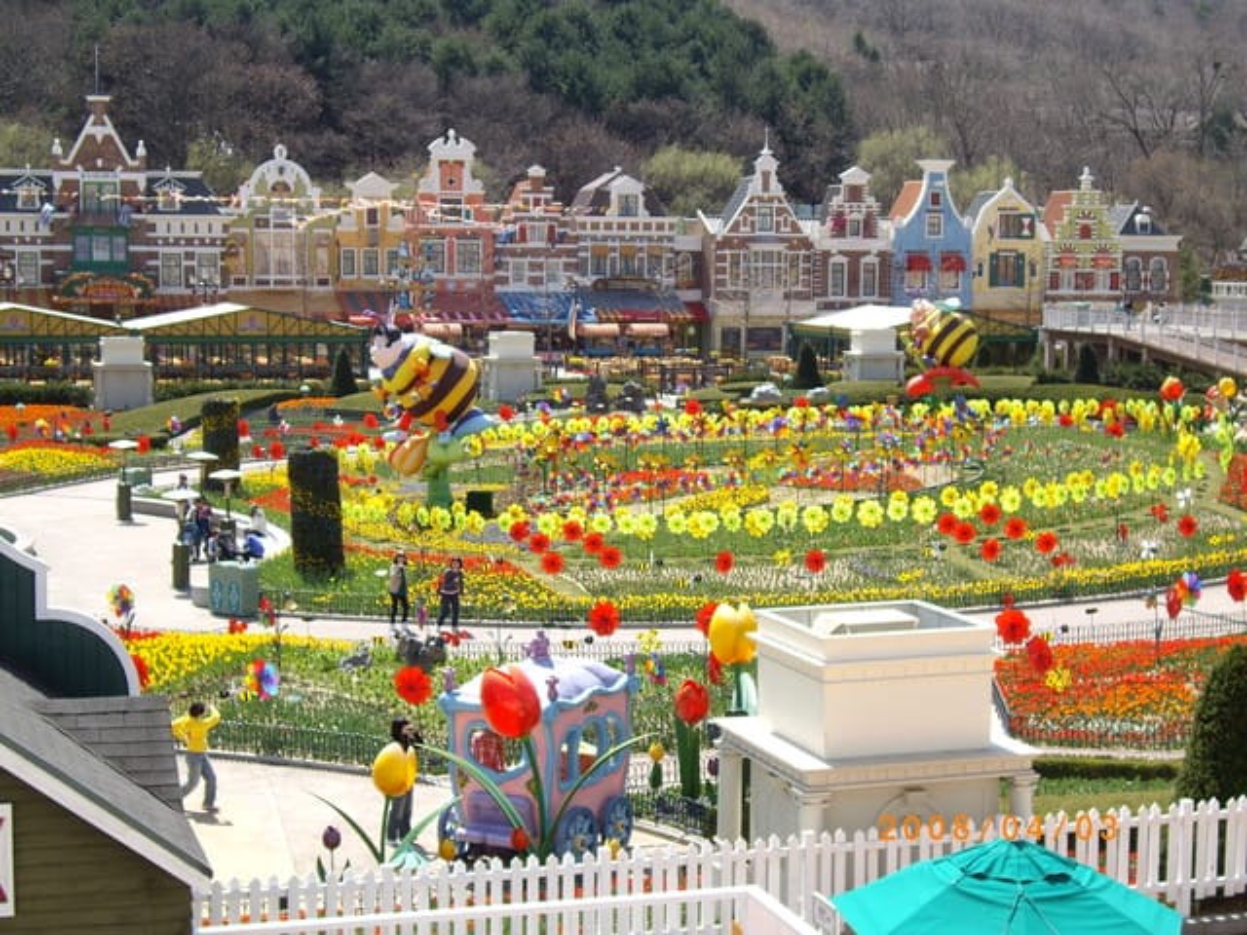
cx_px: 624
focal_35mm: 65
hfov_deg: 29.8
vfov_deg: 22.6
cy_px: 468
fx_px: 2342
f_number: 3.8
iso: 64
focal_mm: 13.7
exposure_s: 1/320
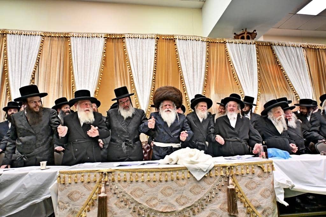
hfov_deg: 84.0
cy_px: 108
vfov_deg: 61.9
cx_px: 163
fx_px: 181
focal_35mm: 20
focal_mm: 13.5
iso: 1000
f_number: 3.8
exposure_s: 1/200
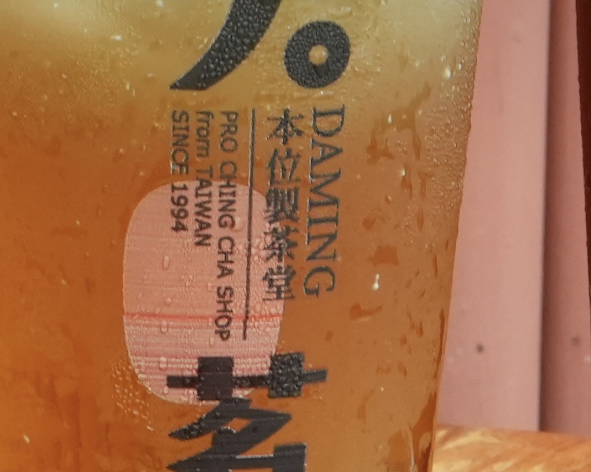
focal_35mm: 283
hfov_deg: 6.8
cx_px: 136
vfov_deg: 5.5
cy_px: 254
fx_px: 4949
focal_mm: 54
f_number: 16
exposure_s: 1/125
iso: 1000
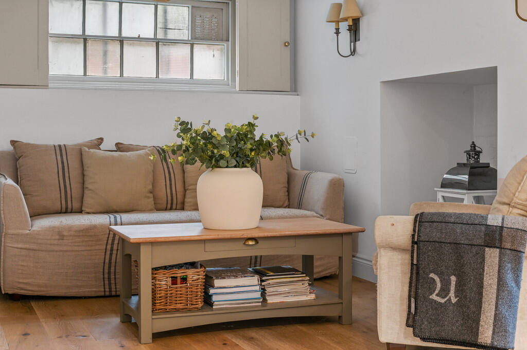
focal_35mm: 50
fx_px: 731
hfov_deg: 39.6
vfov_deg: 26.9
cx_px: 264
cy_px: 175
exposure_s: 4
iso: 400
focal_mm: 50
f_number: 10
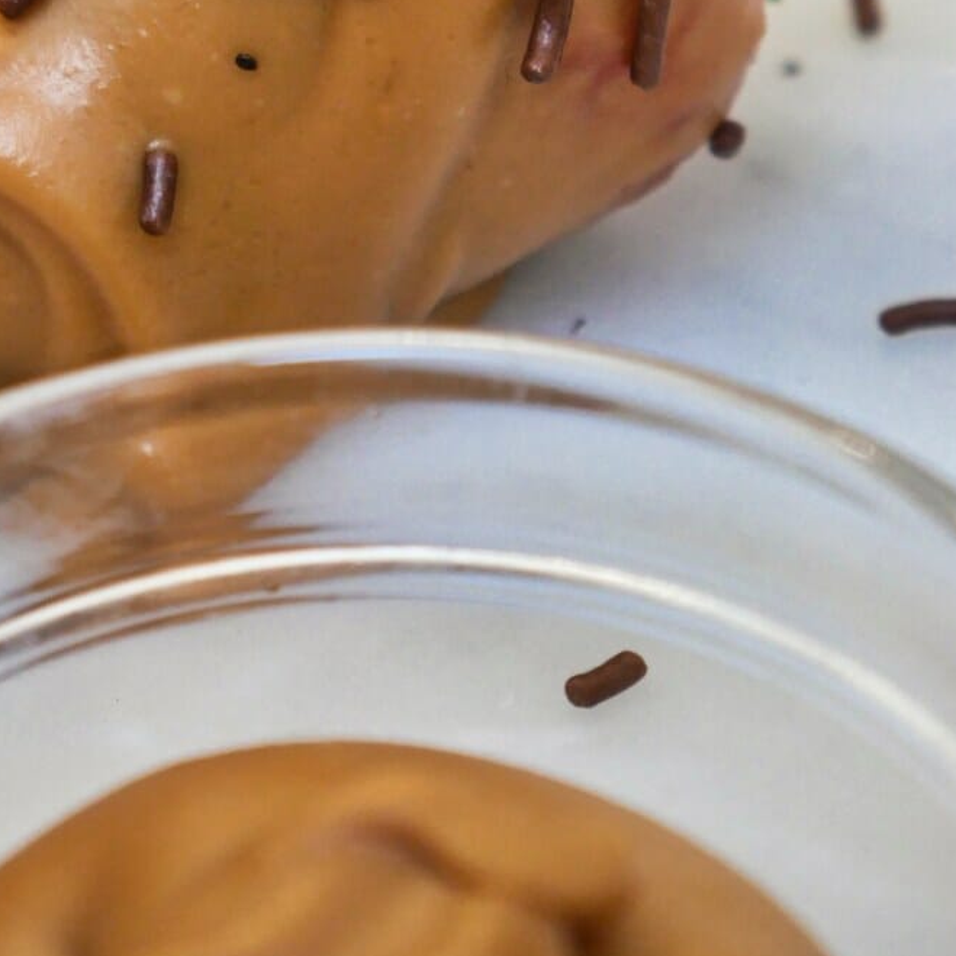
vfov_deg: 10.2
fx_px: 5280
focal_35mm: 169
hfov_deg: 10.3
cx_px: 184
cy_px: -104
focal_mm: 42
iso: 800
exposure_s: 1/50
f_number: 5.6
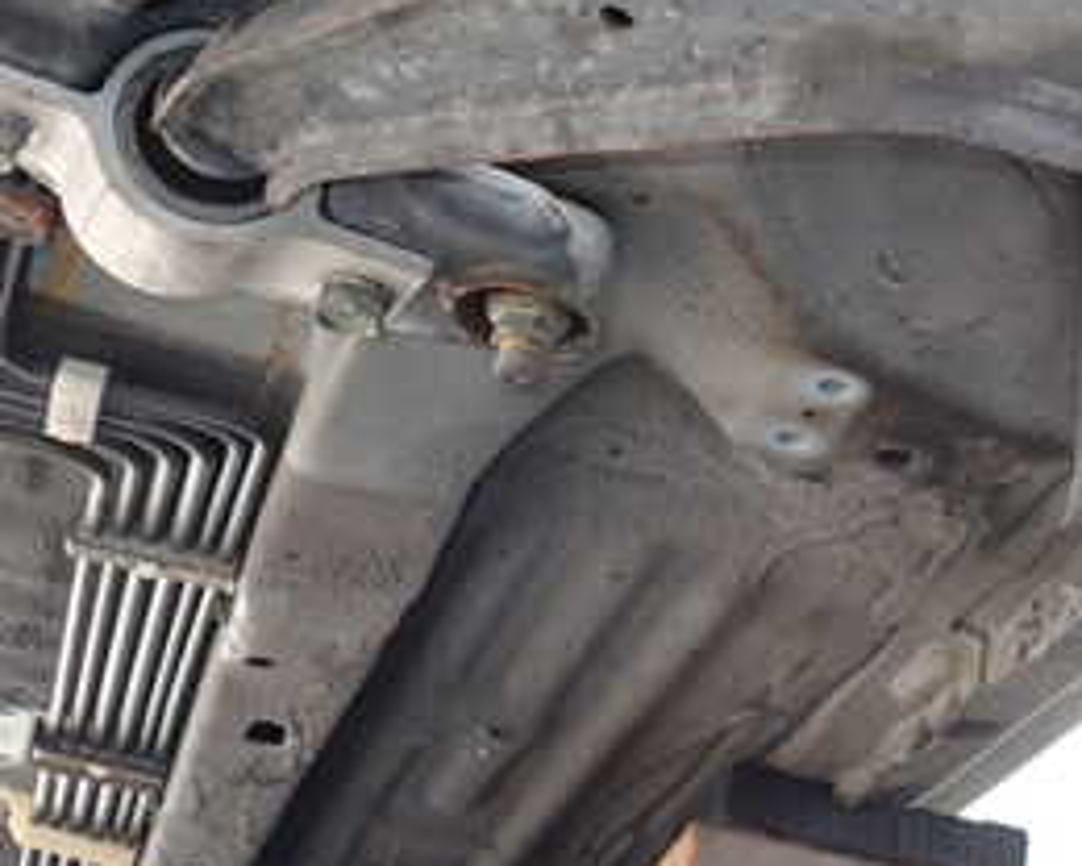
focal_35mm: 72
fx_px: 2306
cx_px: 1015
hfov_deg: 25.4
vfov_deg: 21.0
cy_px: 154
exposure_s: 1/40
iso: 200
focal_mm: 5.79
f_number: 2.4
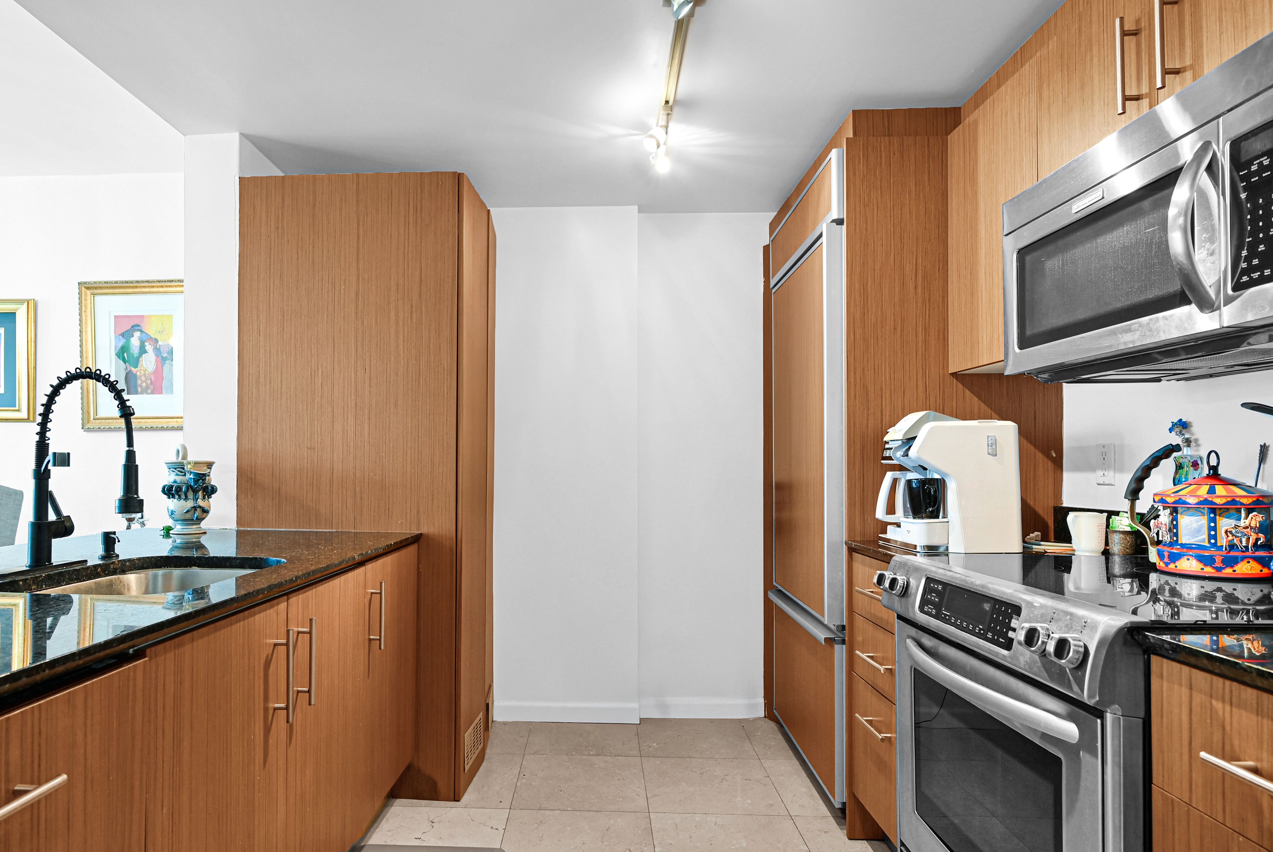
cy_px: 466
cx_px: 569
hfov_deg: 83.6
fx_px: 708
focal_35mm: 20
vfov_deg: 62.0
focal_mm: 14
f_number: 4
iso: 220
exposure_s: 1/15
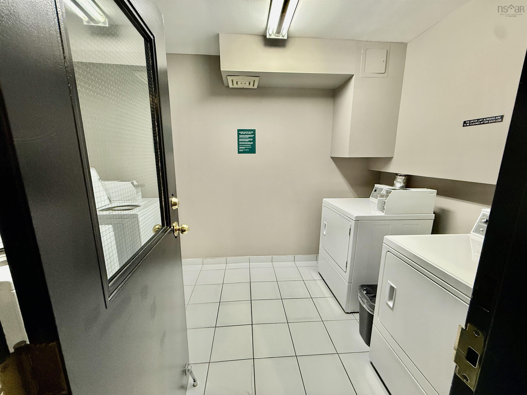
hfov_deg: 102.1
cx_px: 264
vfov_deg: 85.7
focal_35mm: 14
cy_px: 198
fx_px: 213
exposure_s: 1/60
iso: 400
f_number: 2.2
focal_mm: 2.22
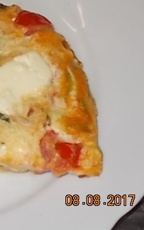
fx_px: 891
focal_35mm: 142
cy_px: 84
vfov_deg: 14.7
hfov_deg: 9.1
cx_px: -48
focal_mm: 13.5
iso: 200
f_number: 5.8
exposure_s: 1/60
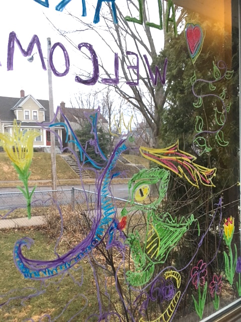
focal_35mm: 29
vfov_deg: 61.7
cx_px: 120
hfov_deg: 48.2
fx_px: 269
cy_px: 161
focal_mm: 4.15
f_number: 2.2
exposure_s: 1/30
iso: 125
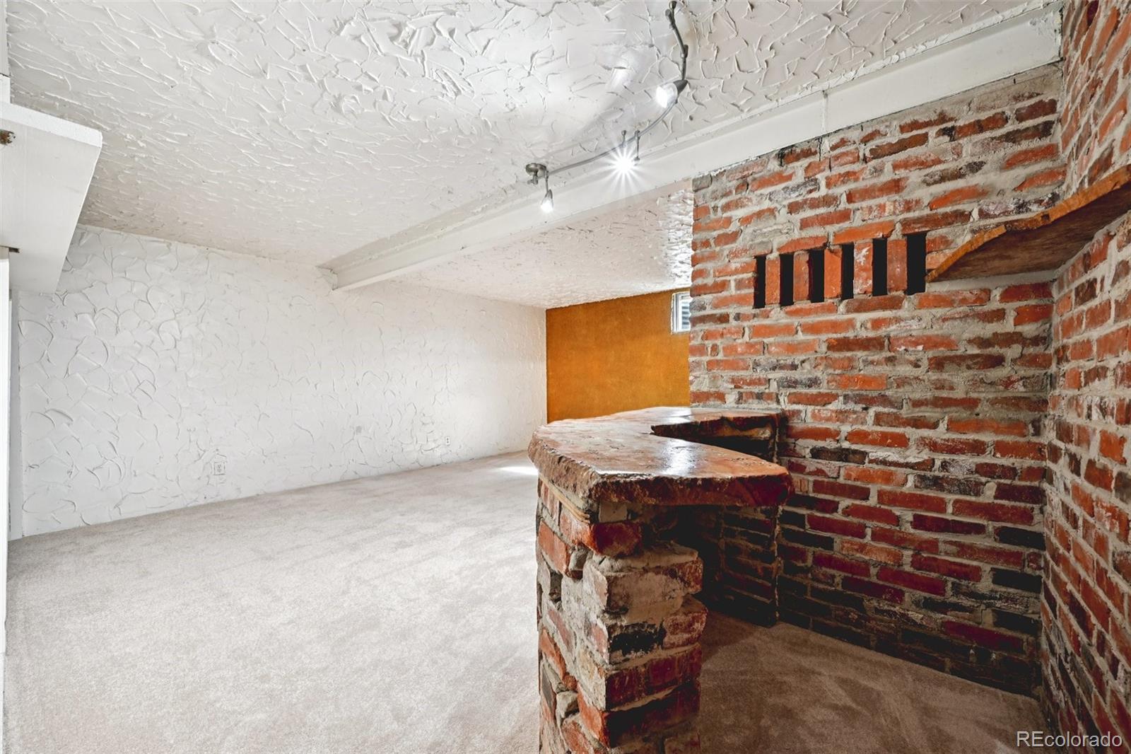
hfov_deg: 104.3
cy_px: 377
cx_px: 566
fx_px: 440
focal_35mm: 14
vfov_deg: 81.2
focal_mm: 14
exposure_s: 1/2.5
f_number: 11
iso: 400
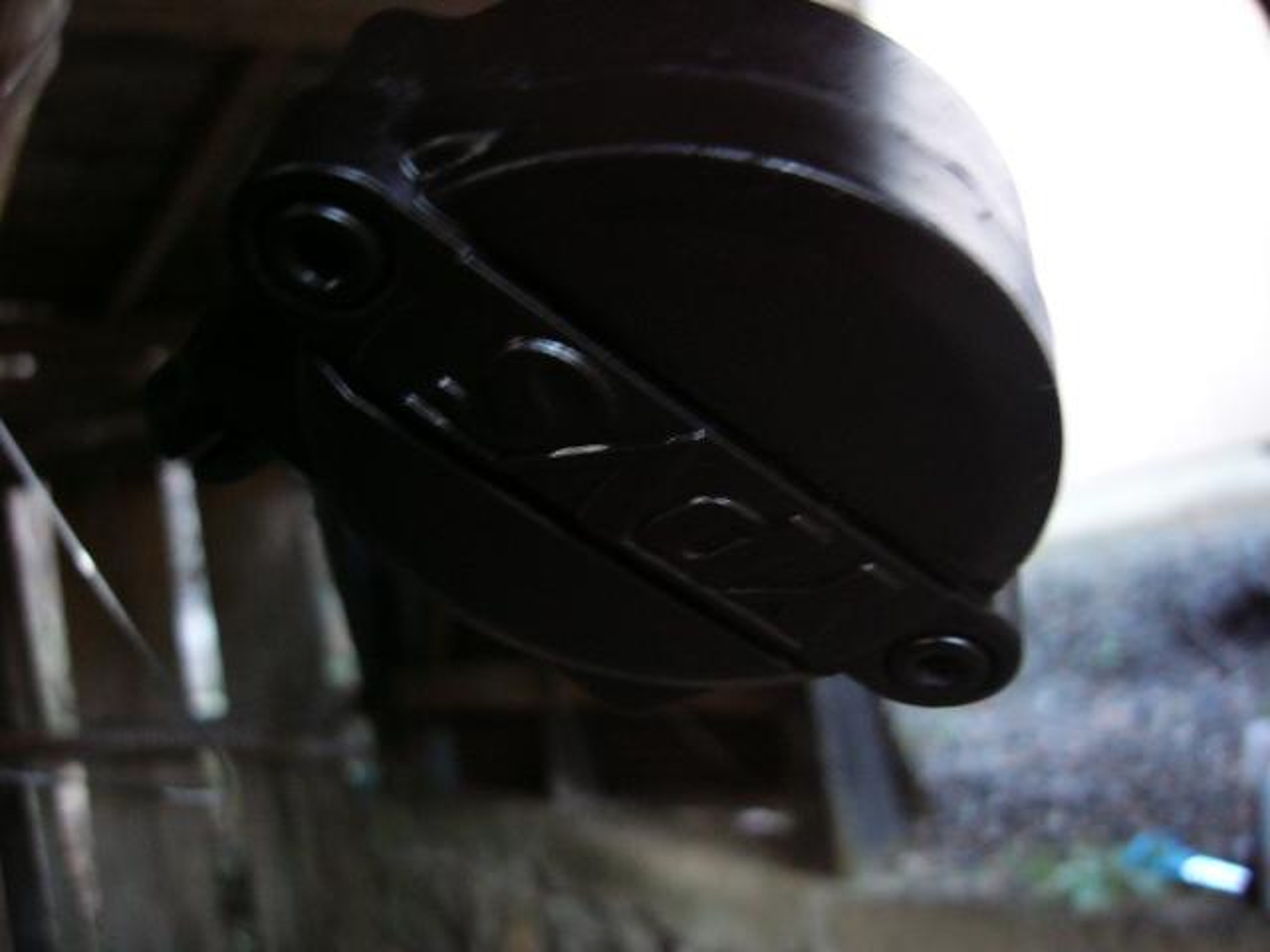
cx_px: 635
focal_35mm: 35
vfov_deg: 40.7
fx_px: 1284
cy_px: 476
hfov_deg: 52.6
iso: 200
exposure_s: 1/8
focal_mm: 5.8
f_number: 2.8
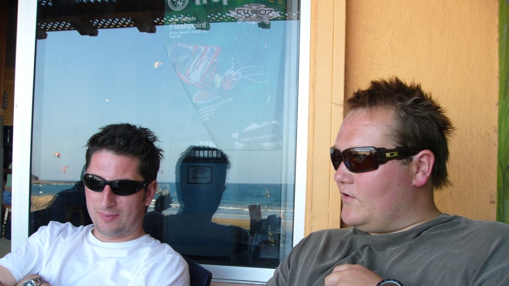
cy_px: 184
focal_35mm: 40
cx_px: 257
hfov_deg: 50.5
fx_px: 540
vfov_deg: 29.6
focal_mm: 6
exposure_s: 1/60
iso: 75
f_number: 2.8
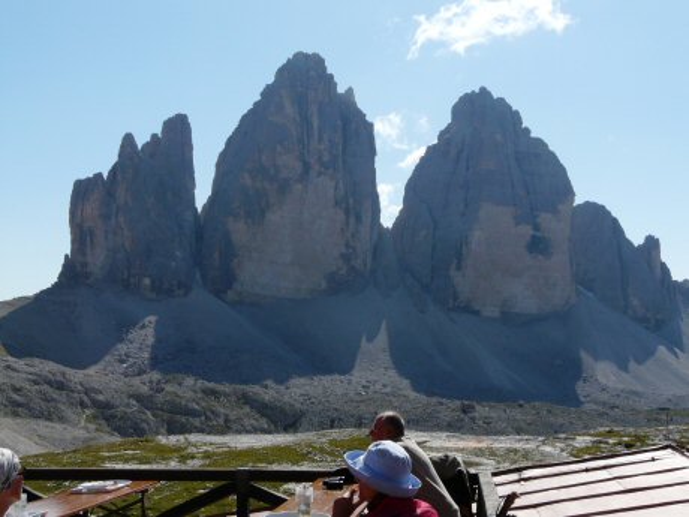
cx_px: 344
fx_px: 955
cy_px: 258
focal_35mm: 48
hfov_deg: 39.7
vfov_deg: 30.3
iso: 100
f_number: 7.1
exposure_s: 1/400
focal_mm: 7.9
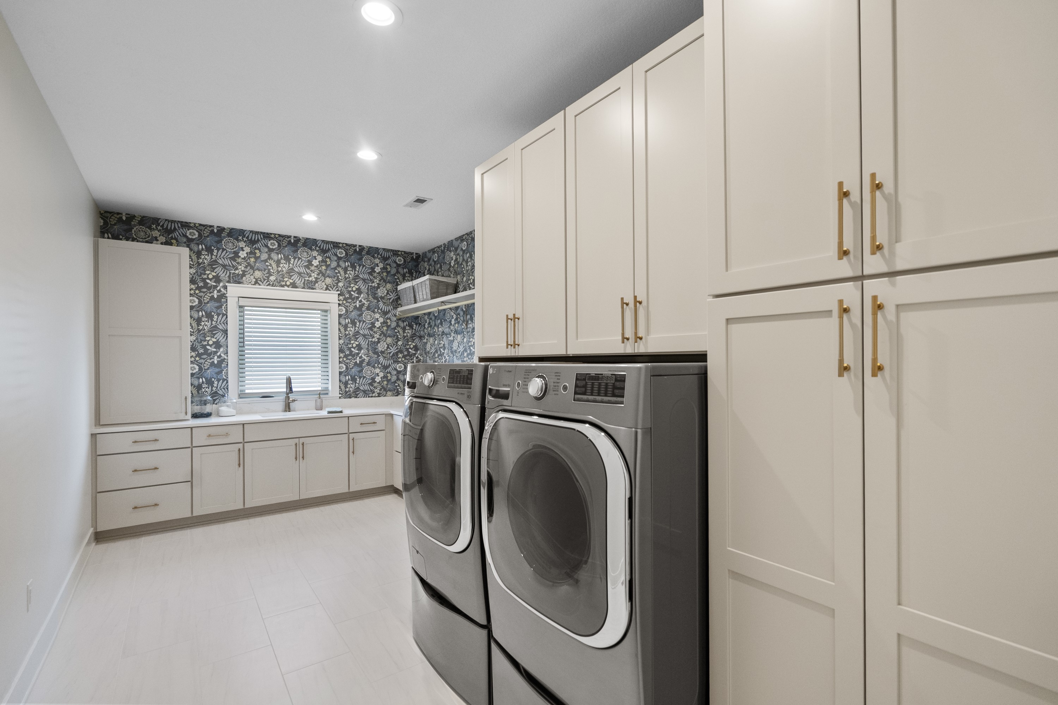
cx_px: 529
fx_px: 470
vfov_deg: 73.7
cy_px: 352
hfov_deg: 96.7
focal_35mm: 16
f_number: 4.5
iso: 2500
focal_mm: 16
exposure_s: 1/100
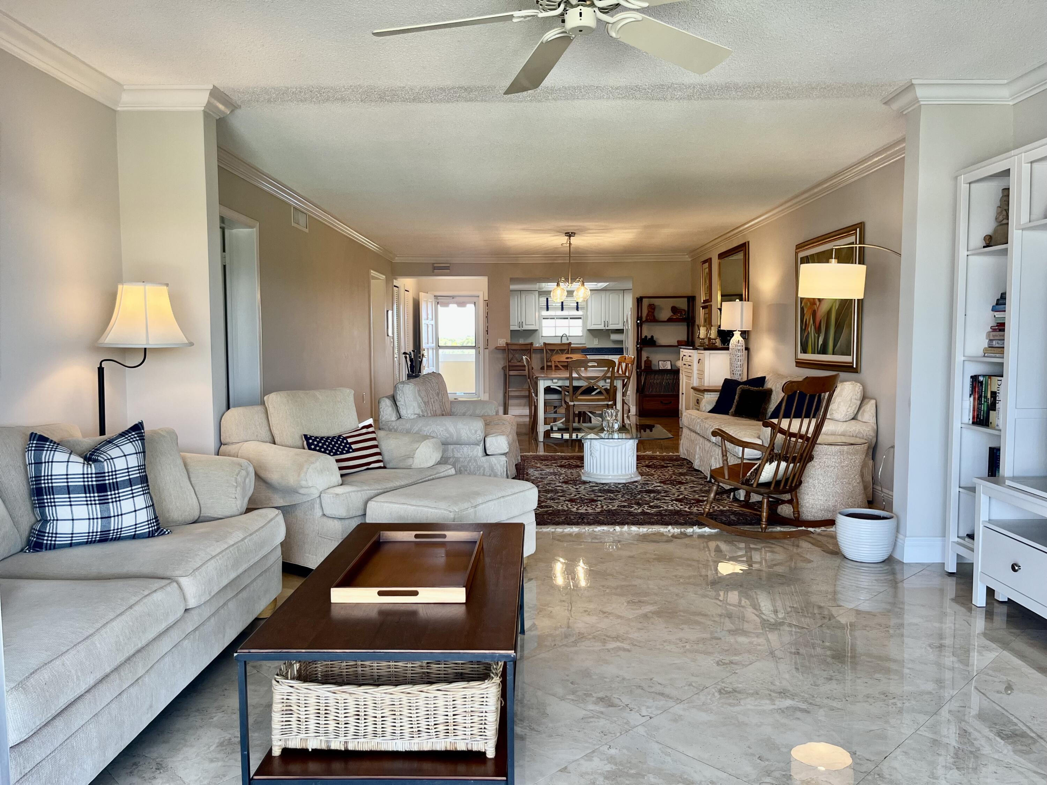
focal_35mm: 26
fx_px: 786
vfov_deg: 53.1
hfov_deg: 67.3
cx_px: 524
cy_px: 392
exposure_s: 1/120
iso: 100
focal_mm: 5.1
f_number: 1.6
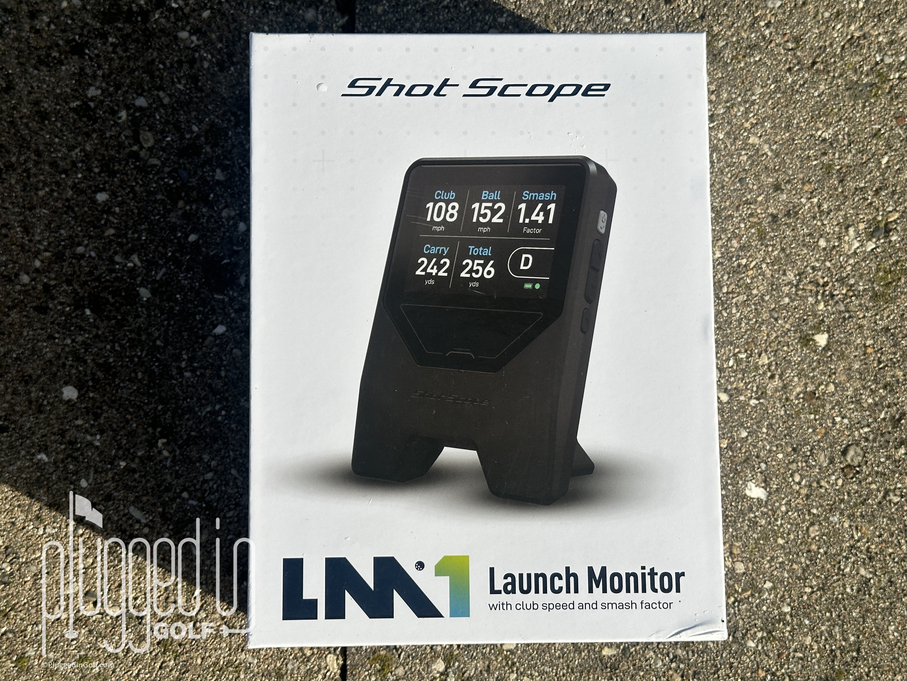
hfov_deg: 39.7
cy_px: 340
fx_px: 1258
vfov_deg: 30.3
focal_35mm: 48
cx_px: 454
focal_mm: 6.86
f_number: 1.78
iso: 64
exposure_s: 1/4367
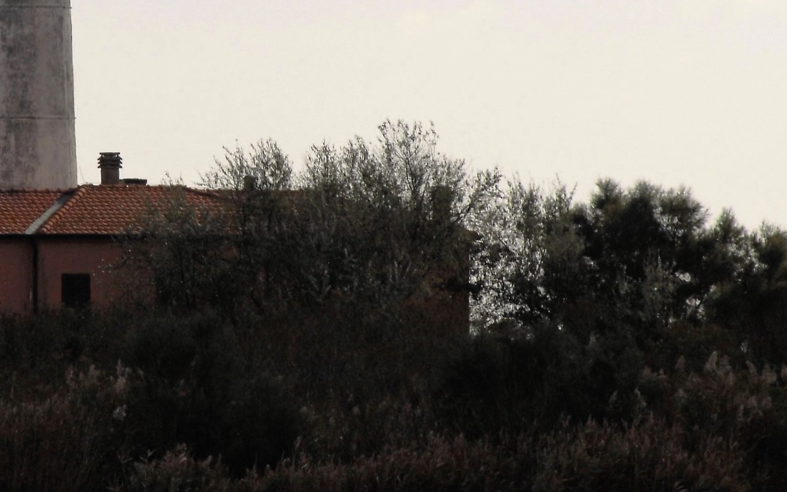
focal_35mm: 771
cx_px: 105
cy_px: 145
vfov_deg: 1.7
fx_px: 16537
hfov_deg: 2.7
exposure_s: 1/400
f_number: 18
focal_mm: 240
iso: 200
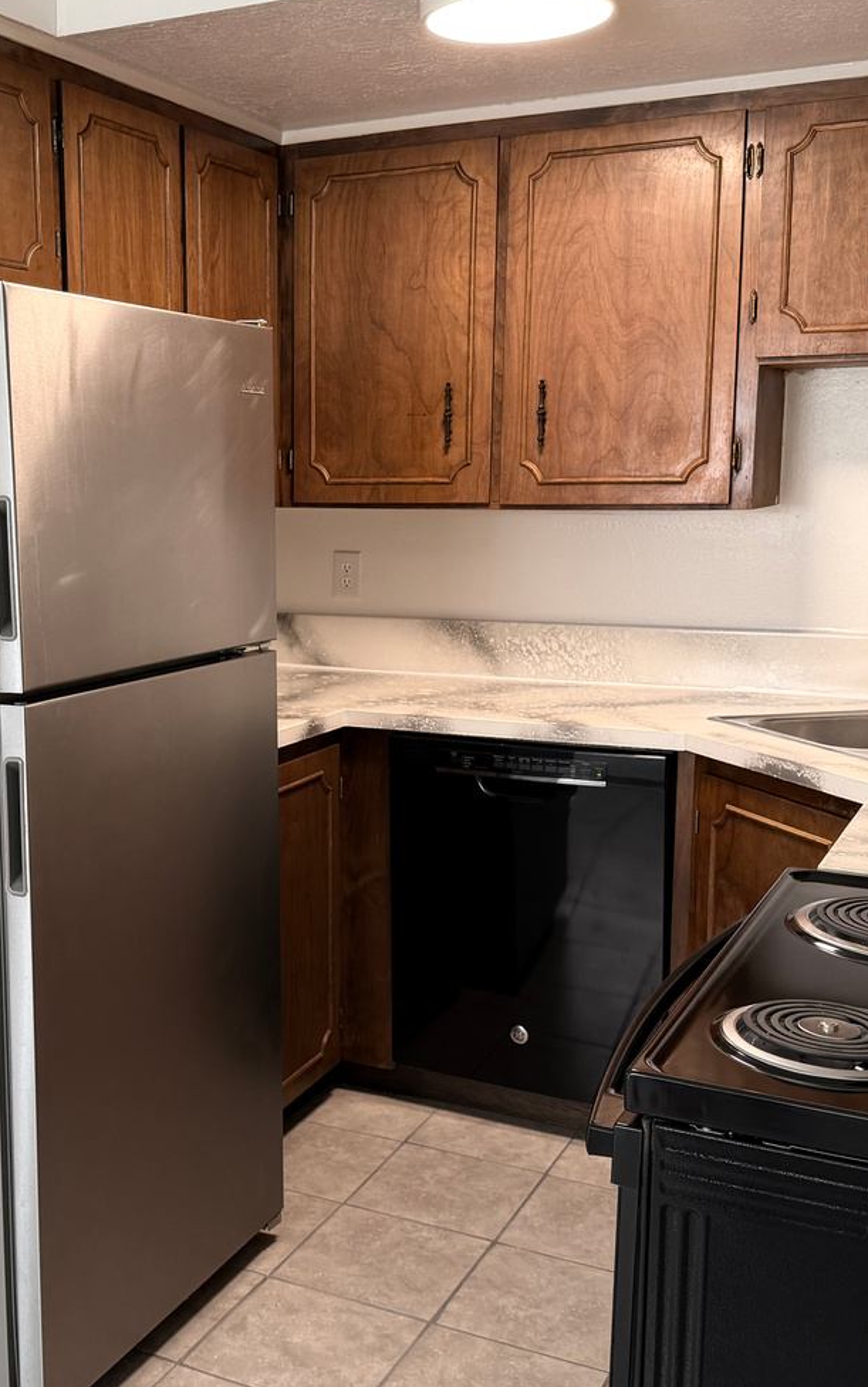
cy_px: 686
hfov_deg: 31.6
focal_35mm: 40
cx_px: 246
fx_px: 1513
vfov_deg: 49.3
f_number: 1.78
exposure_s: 1/60
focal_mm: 6.76
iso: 200
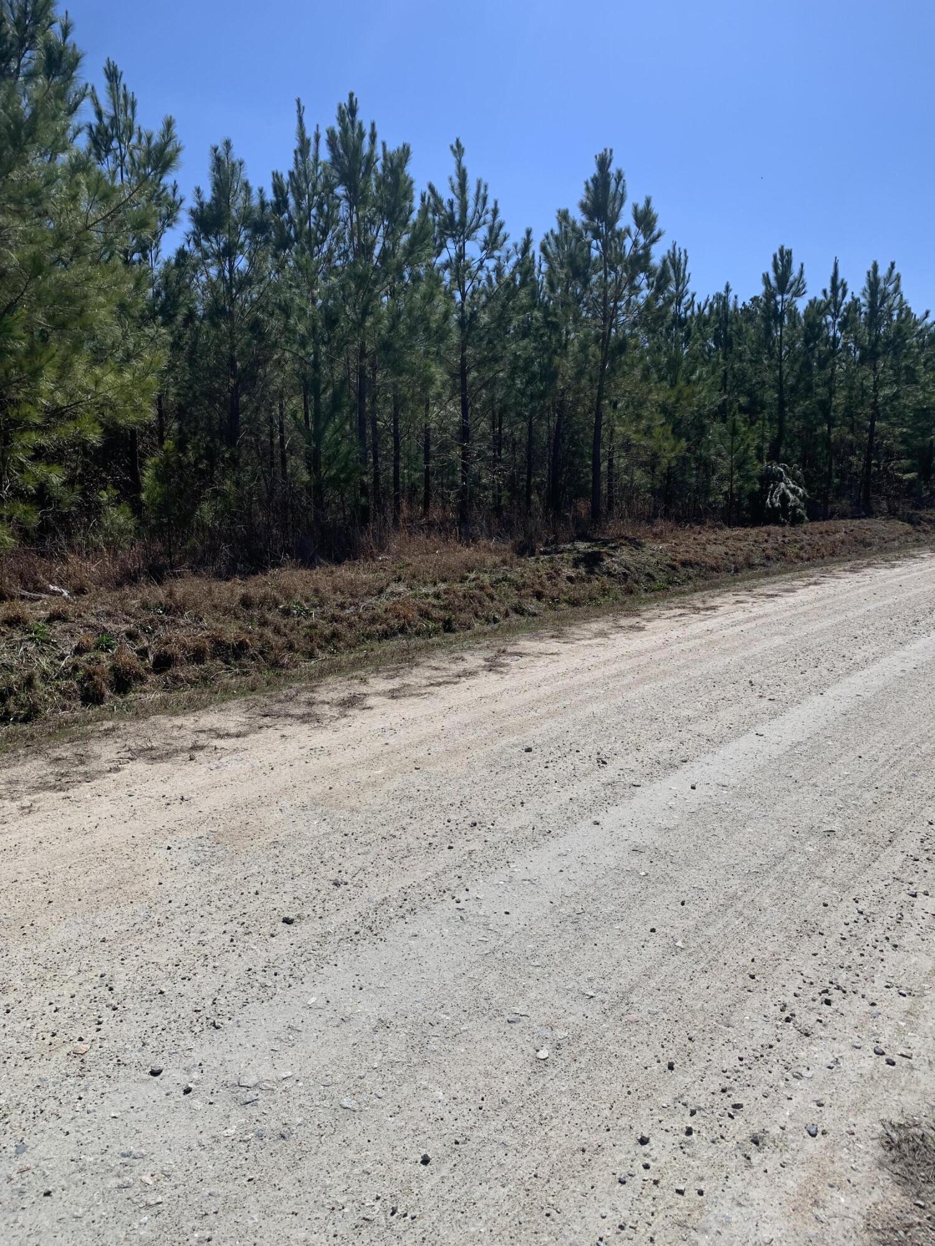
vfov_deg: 67.3
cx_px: 468
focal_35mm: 26
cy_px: 623
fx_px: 936
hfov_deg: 53.1
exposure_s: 1/3788
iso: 25
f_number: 1.8
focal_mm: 4.25
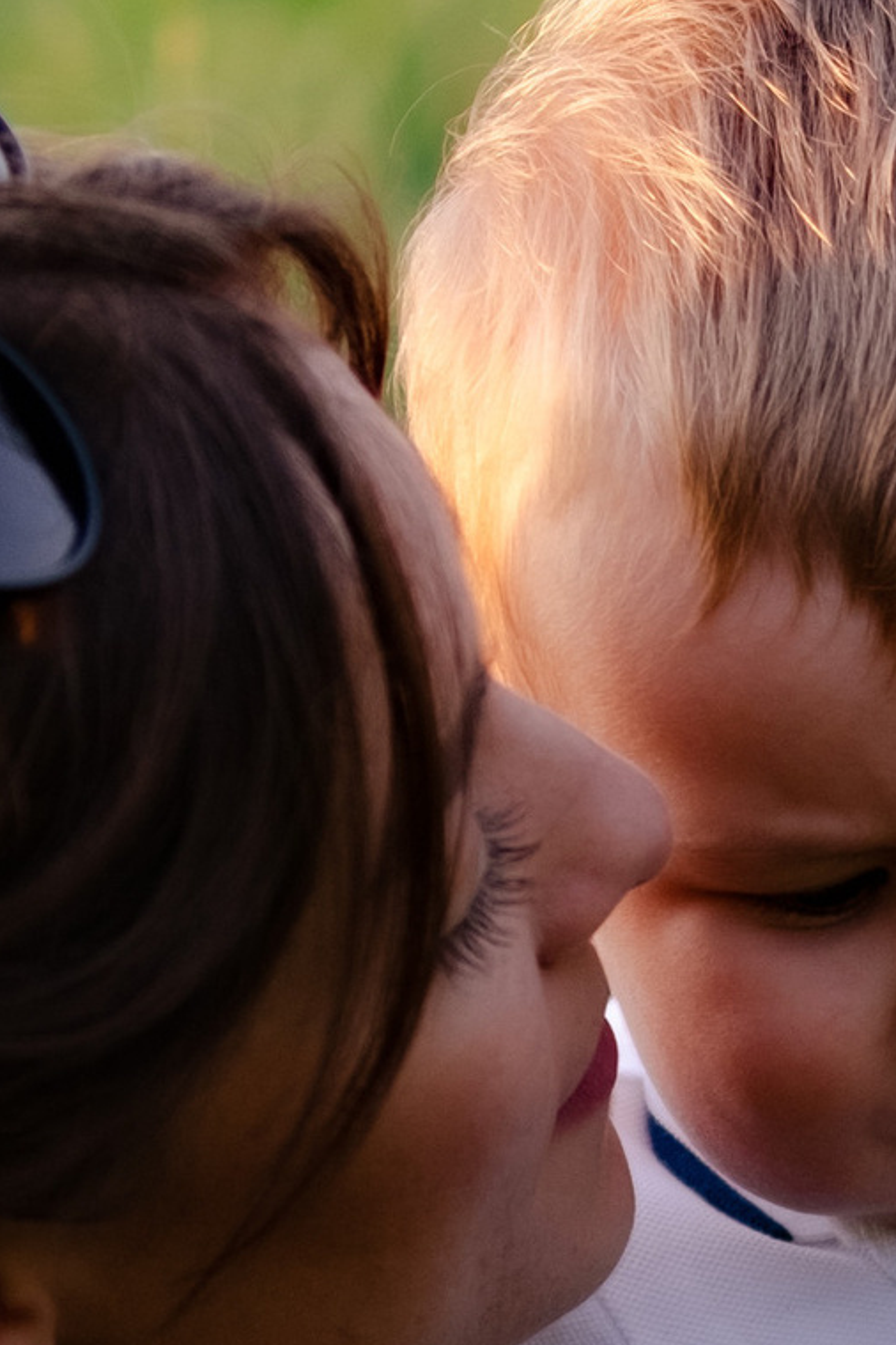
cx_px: 1116
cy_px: 1287
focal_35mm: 425
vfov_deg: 4.8
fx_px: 15865
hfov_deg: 3.2
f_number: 1.4
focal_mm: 56
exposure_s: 1/1250
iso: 160
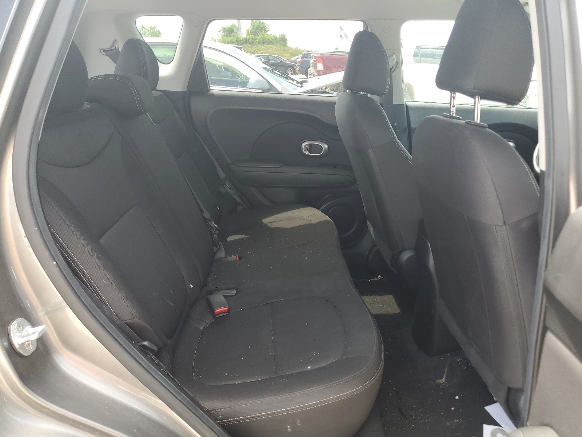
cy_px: 218
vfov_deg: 53.1
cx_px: 291
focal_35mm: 26
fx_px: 437
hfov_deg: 67.3
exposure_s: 1/182
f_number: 1.5
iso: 50
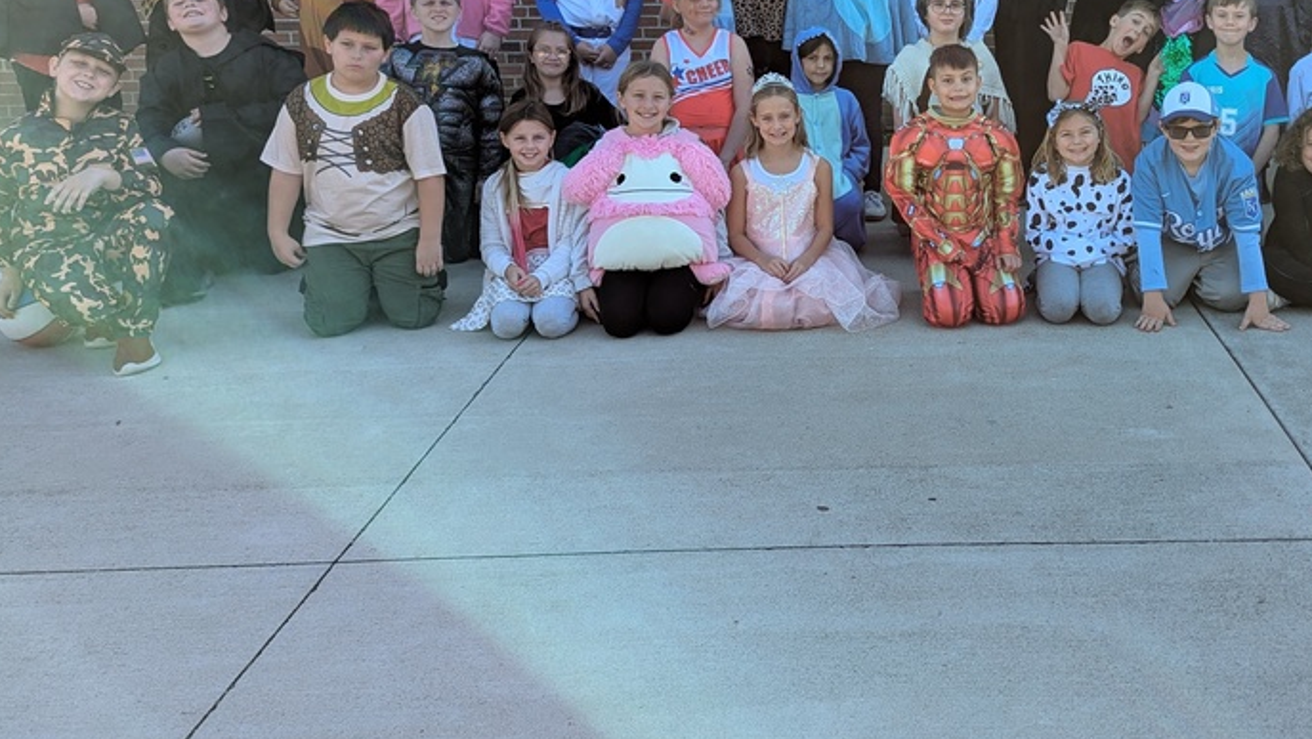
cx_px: 972
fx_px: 1357
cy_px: 188
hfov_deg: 49.7
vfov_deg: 30.0
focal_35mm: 39
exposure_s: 1/369
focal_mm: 6.81
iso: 37
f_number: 1.85
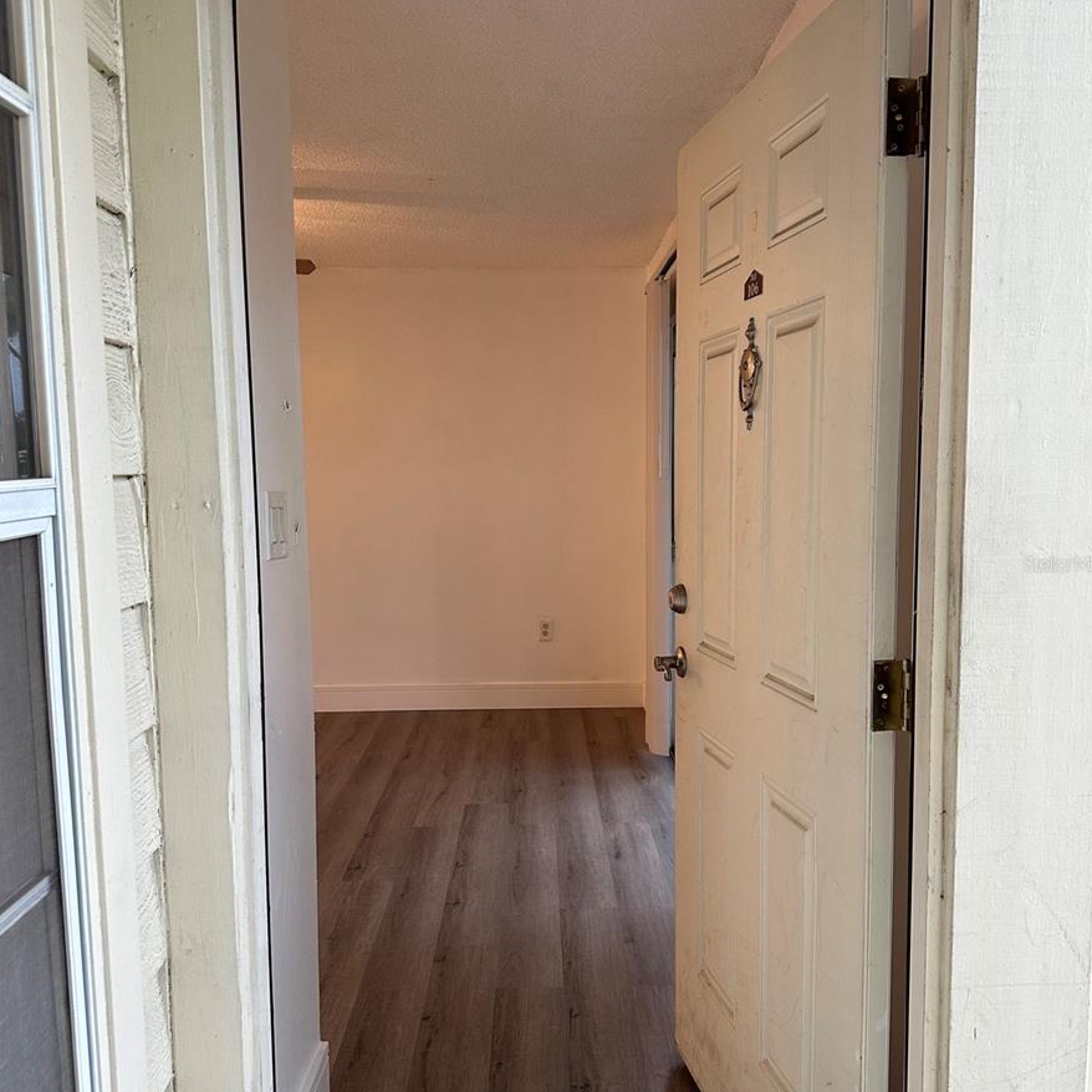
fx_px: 1035
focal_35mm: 29
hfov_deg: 55.6
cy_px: 563
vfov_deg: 55.6
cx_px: 552
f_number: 1.78
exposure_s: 1/120
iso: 200
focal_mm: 6.86
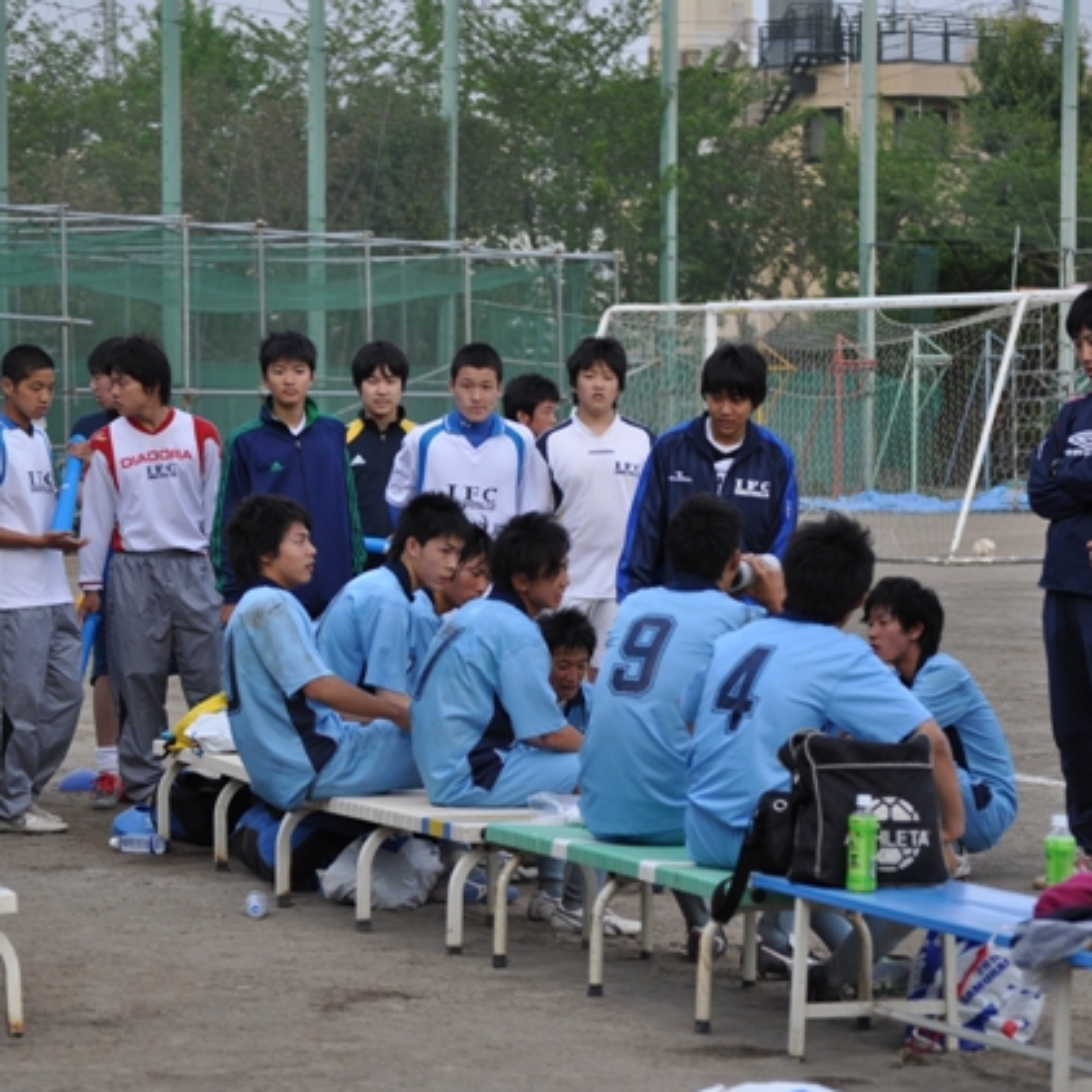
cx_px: 486
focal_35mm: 139
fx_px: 4961
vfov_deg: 12.6
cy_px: 547
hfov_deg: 12.6
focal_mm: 72
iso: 400
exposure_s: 1/1000
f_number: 4.2
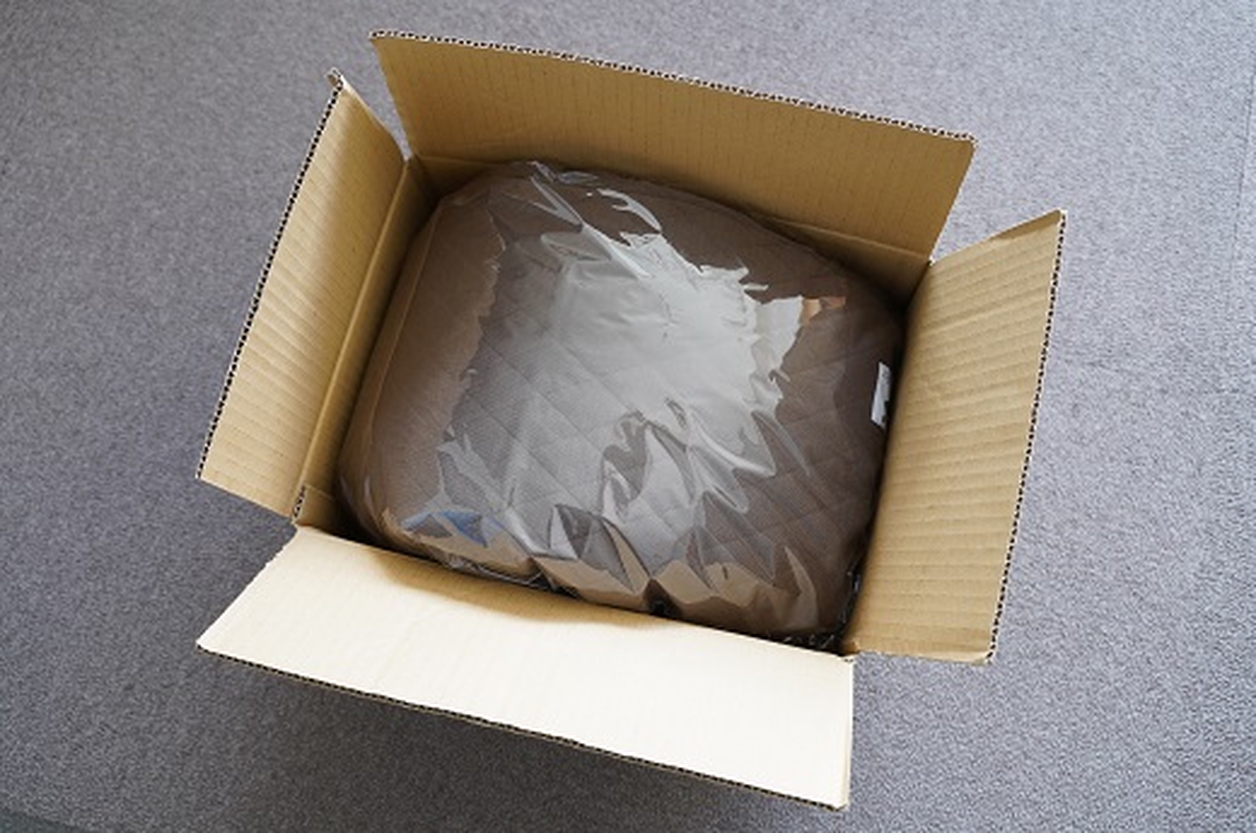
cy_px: 416
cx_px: 628
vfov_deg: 38.8
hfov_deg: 55.9
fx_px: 1184
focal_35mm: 34
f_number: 4.5
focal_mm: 34
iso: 500
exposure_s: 1/40
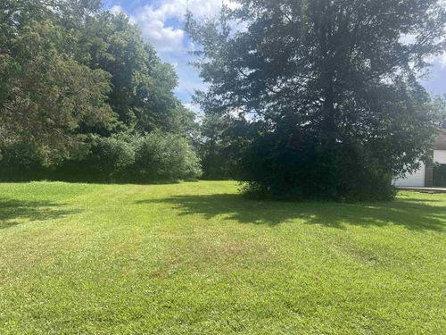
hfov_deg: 67.3
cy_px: 168
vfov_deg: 53.1
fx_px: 335
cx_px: 223
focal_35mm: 26
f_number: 1.5
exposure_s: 1/2045
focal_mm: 5.7
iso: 50
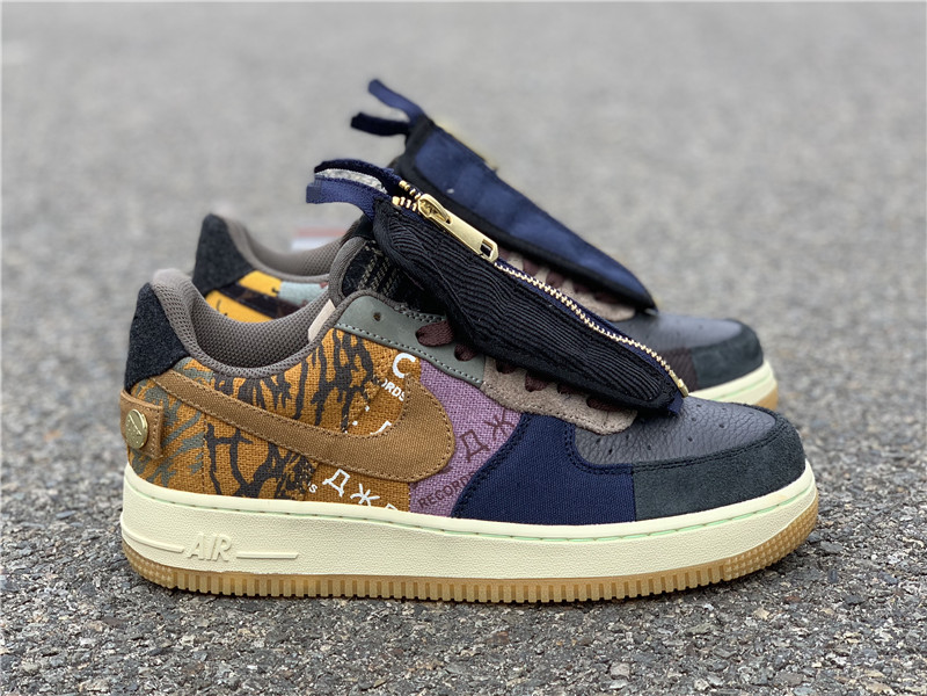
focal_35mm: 52
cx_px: 464
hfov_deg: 36.8
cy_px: 348
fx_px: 1393
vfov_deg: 28.0
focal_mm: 6
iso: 16
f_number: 2.4
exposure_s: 1/229
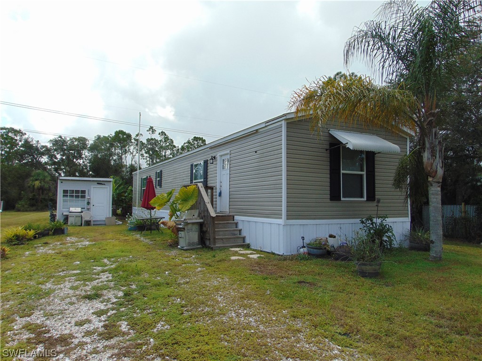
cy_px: 180
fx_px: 348
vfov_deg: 54.9
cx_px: 241
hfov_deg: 69.4
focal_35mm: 25
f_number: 7.7
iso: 80
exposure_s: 1/200
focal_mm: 4.5
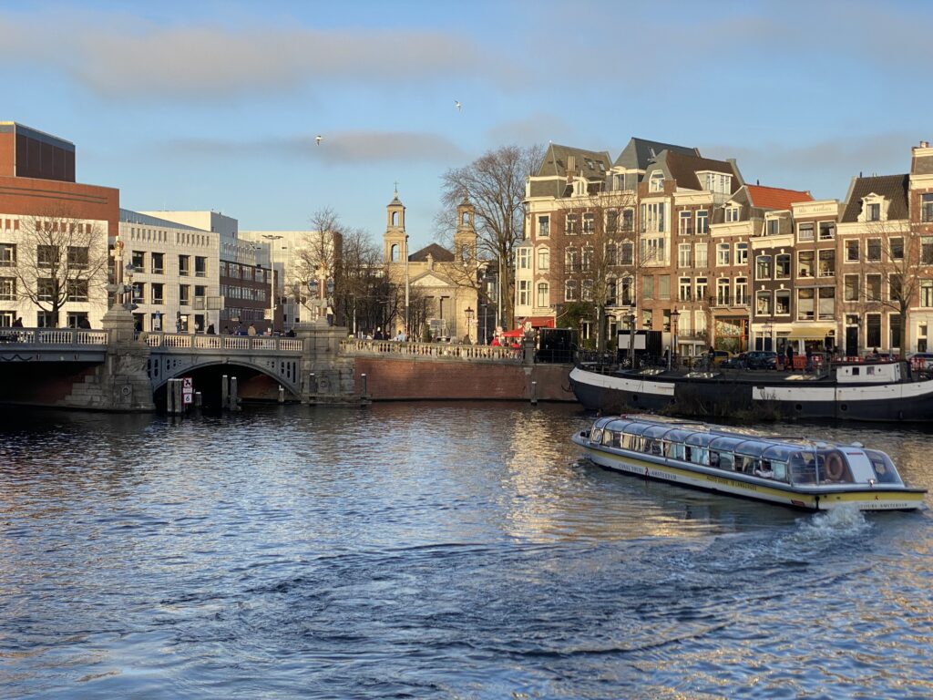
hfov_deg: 36.8
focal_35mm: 52
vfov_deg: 28.0
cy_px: 350
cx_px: 466
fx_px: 1402
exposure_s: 1/716
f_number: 2
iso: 20
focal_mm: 6
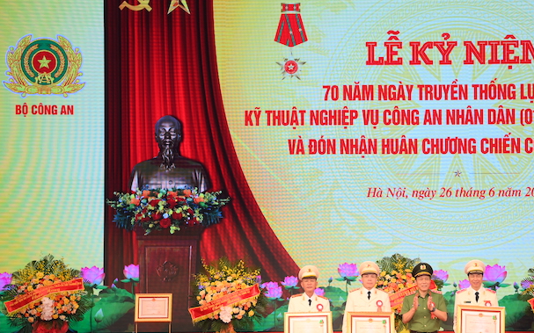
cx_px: 336
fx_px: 1368
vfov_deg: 13.9
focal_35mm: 94
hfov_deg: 22.0
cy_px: 210
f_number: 3.5
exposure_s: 1/160
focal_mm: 70
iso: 500
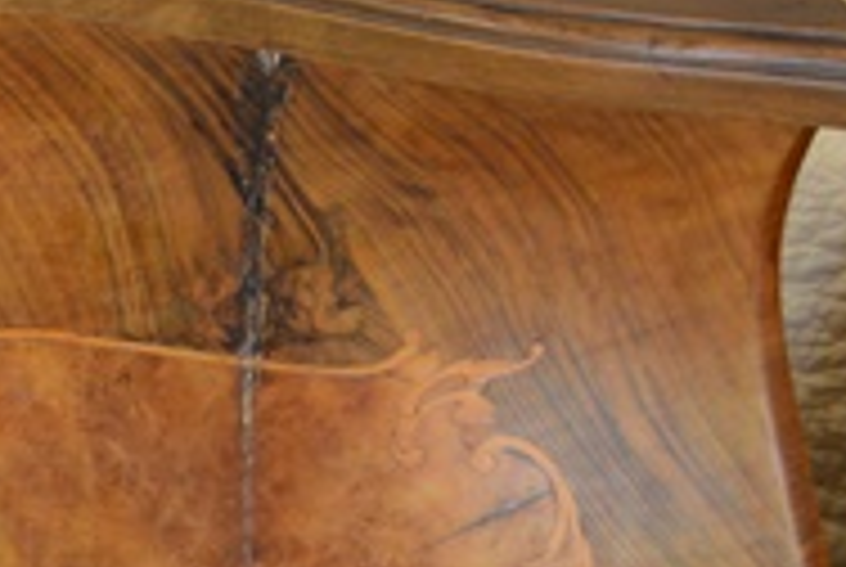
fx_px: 3262
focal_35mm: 139
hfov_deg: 13.8
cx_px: -459
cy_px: 508
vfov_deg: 9.9
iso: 640
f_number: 4.5
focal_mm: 29
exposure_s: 1/60
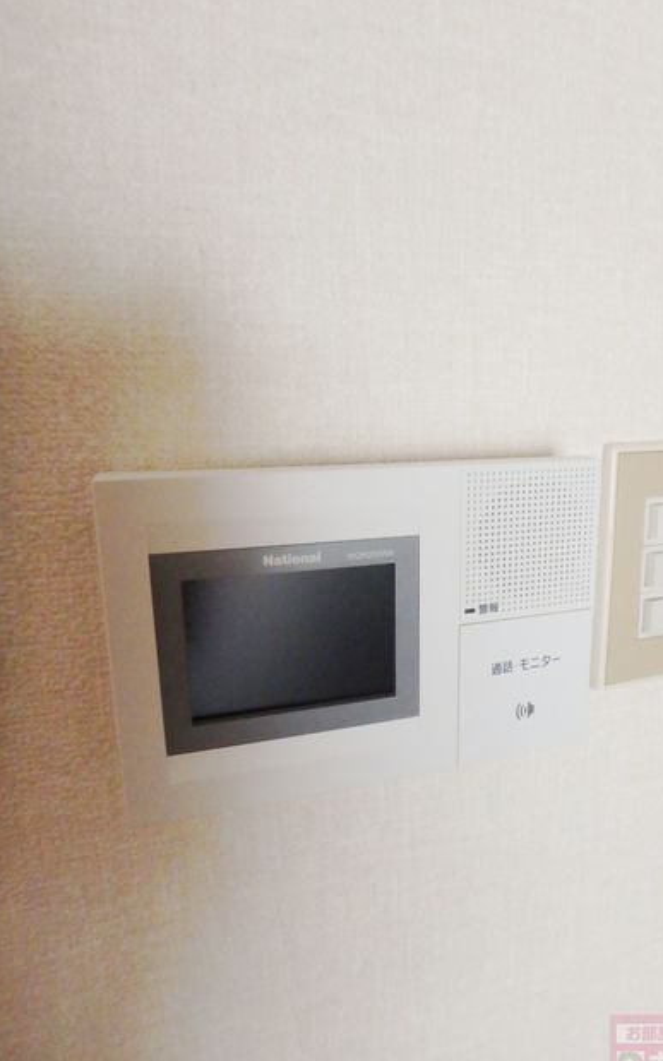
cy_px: 540
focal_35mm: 23
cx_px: 397
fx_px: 665
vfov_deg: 77.1
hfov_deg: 52.6
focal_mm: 3.7
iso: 800
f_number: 3.5
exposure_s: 1/25
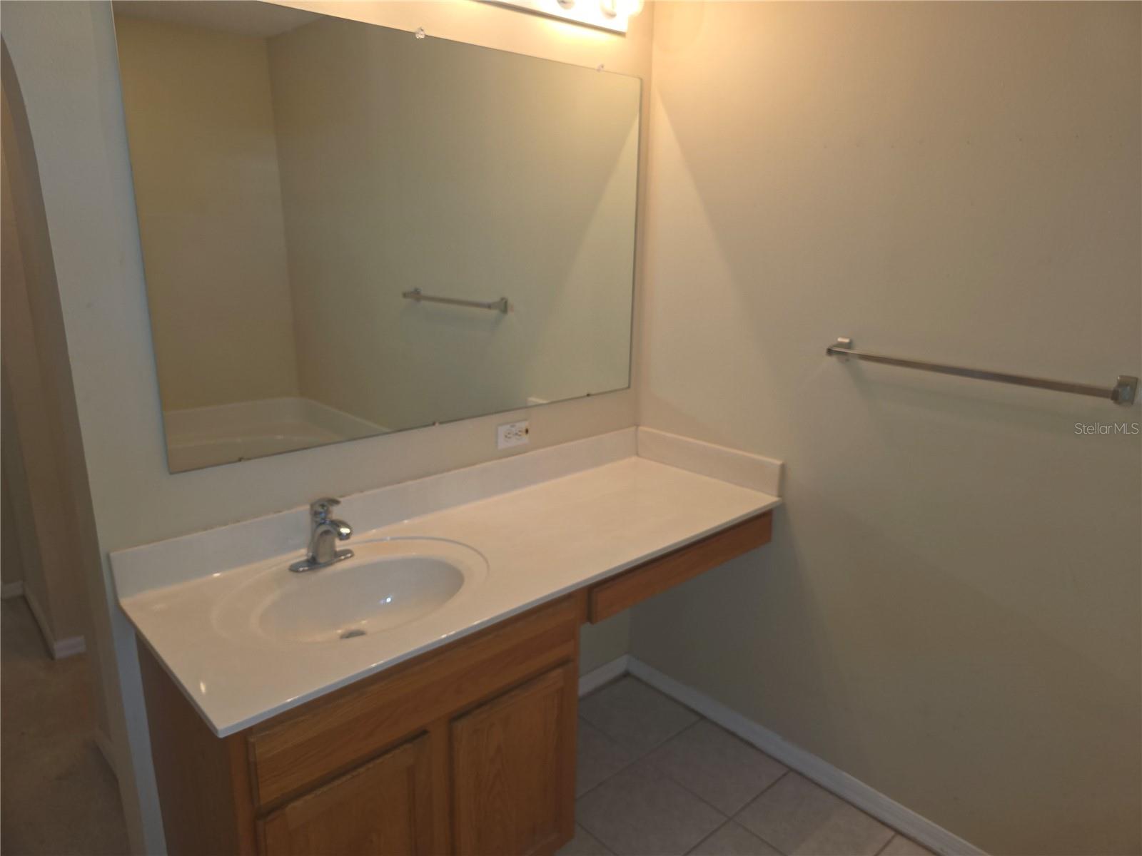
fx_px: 759
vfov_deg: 58.9
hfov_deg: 73.9
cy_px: 428
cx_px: 571
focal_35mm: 23
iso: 80
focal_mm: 6.3
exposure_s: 1/60
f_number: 1.7
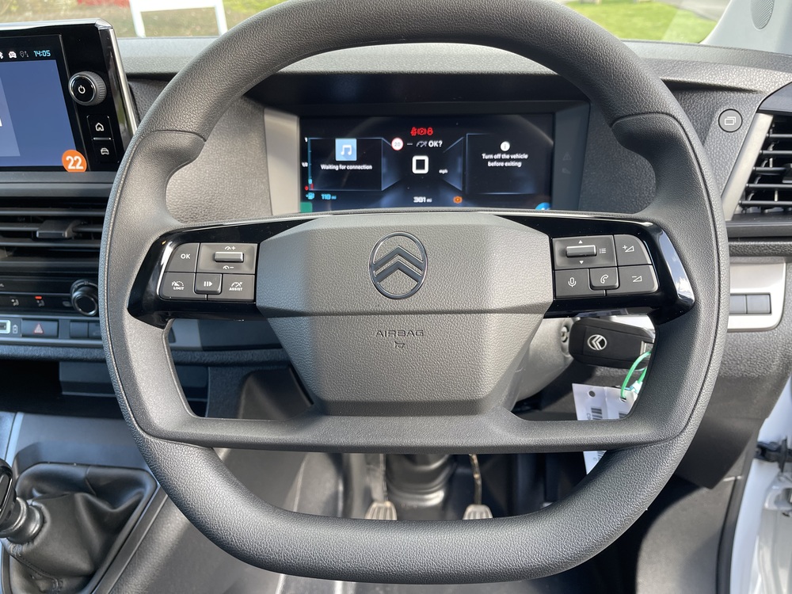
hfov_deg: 69.4
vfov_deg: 54.9
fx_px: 572
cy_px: 297
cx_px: 396
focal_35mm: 25
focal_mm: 5.1
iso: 80
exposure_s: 1/121
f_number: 1.6
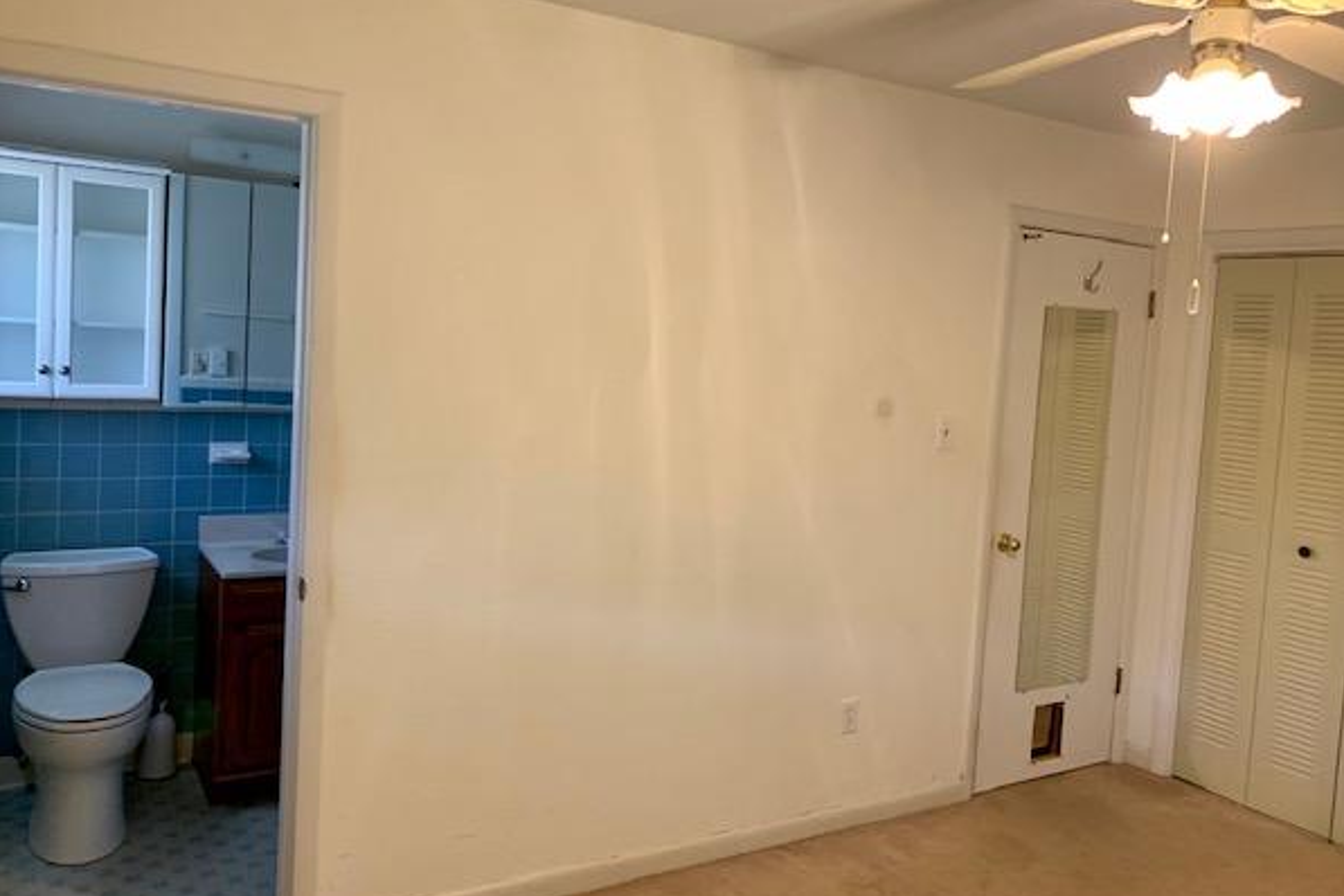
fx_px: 1083
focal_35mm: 29
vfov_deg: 44.9
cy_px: 423
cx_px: 680
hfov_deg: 63.7
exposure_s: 1/60
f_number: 1.8
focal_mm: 4.25
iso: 160
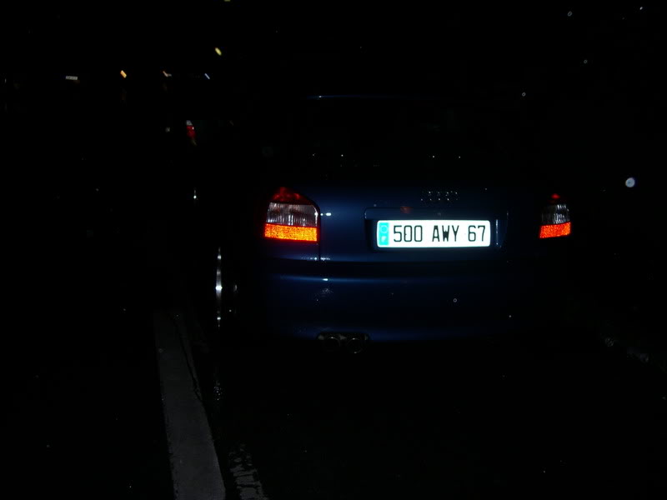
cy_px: 250
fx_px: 732
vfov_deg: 37.7
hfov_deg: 49.0
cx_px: 334
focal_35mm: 38
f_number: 2.8
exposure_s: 1/60
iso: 100
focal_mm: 8
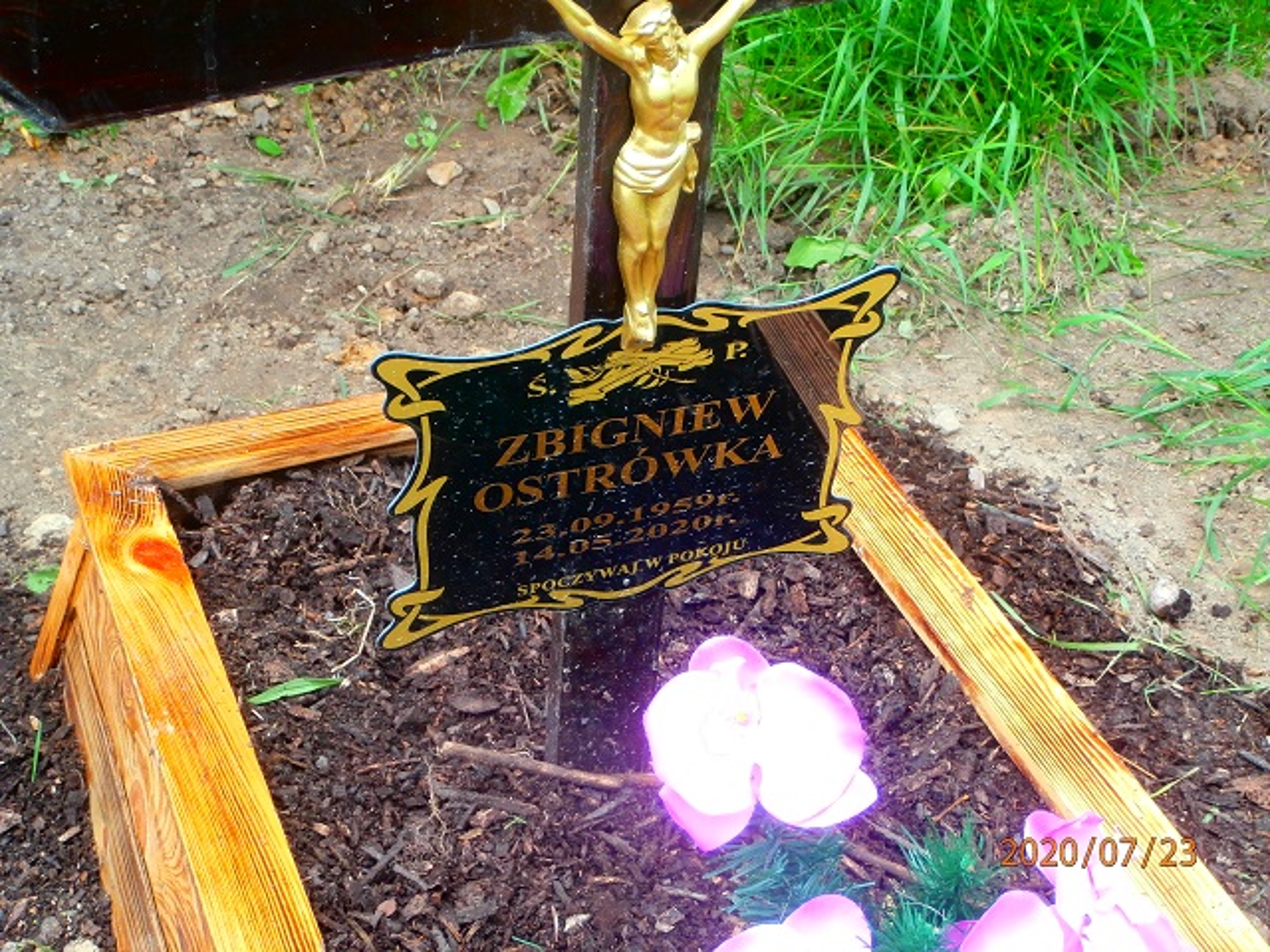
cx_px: 635
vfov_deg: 25.7
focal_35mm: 57
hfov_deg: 33.8
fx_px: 2091
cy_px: 476
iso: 160
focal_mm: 10.11
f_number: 4.5
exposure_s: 1/80
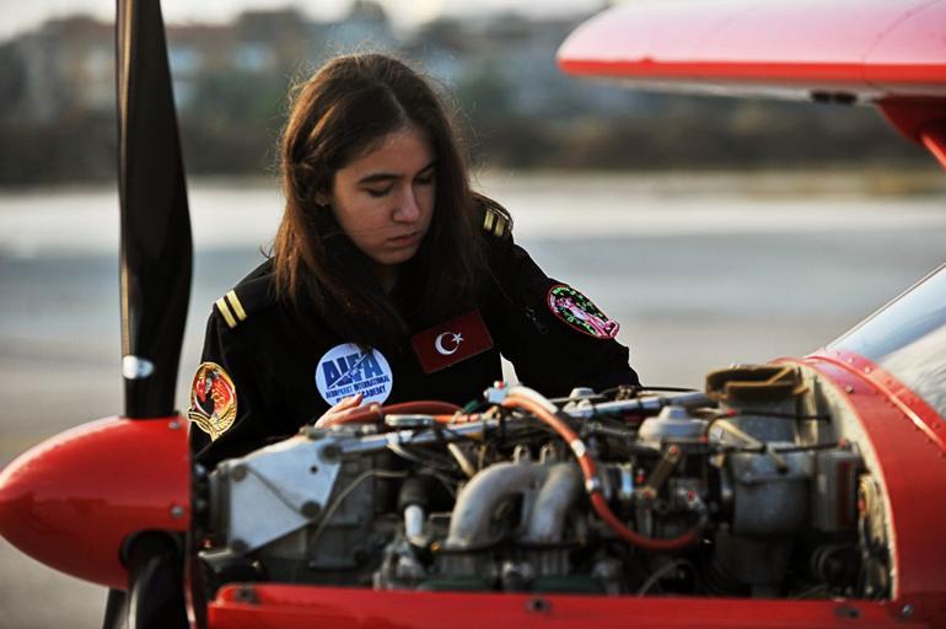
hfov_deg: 10.3
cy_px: 314
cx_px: 473
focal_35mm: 200
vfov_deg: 6.9
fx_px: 5251
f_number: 4.5
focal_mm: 200
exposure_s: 1/2000
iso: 400
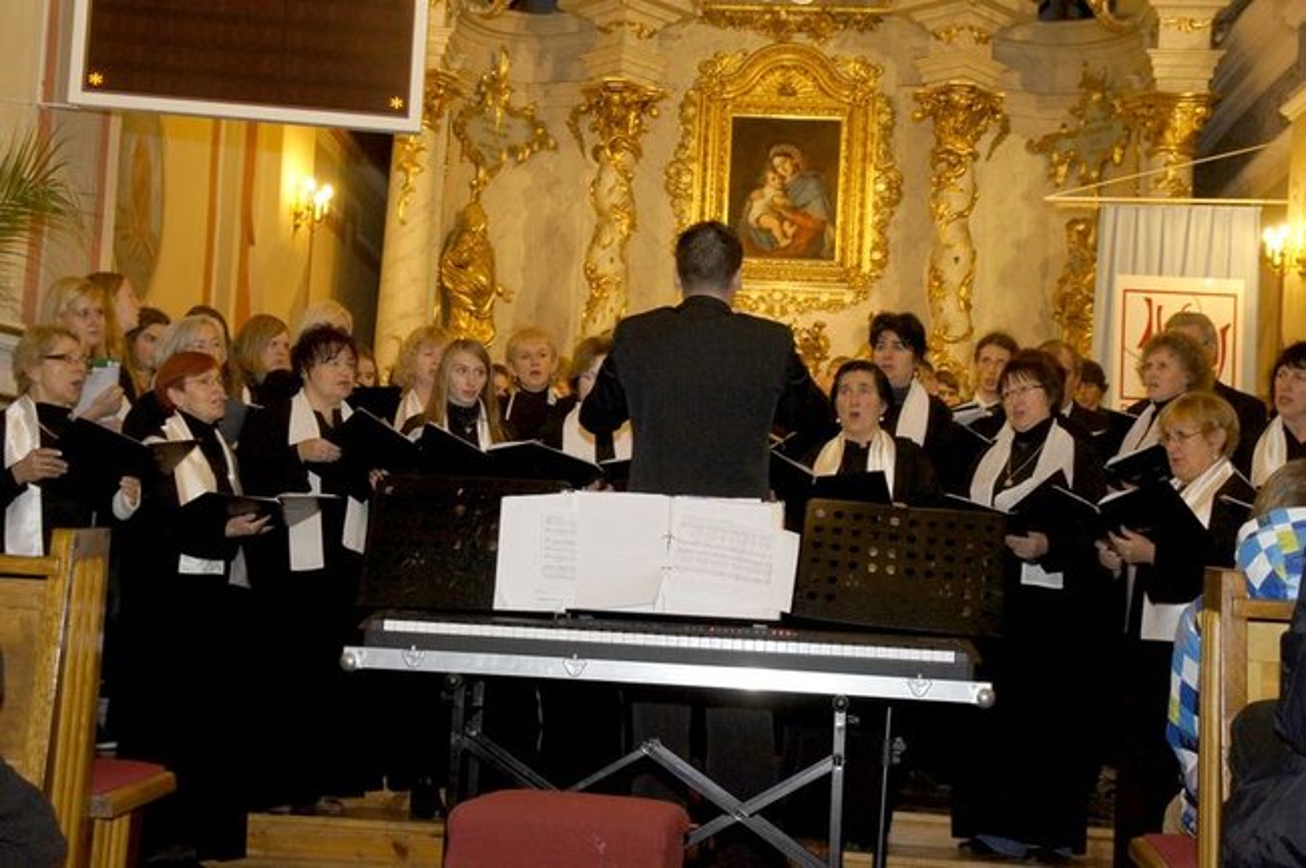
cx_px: 653
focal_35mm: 52
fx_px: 1903
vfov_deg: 25.7
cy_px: 434
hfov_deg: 37.9
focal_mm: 35
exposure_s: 1/60
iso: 1600
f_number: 5.6
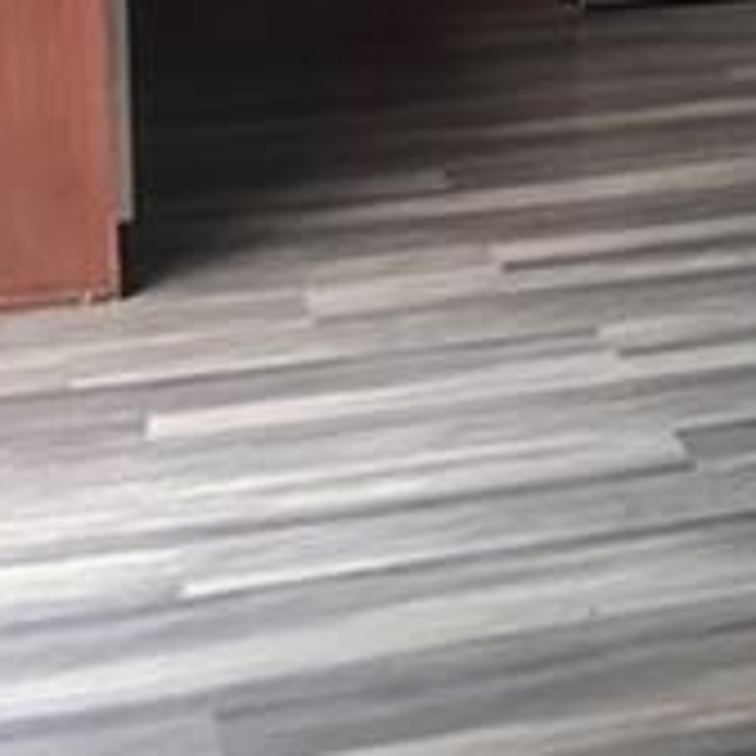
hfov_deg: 11.3
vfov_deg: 13.1
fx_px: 3187
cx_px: 1814
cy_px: -173
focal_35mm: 129
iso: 1000
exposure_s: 1/40
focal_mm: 6.86
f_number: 1.78
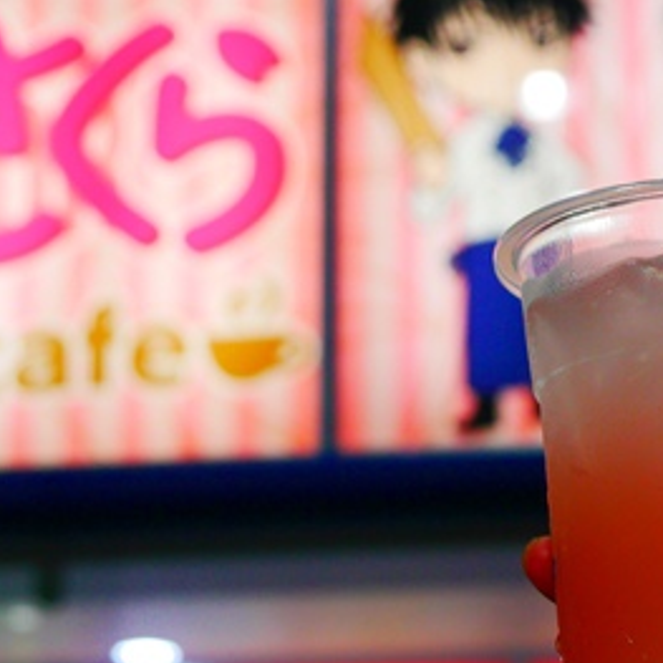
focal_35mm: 125
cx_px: 497
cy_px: 425
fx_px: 2709
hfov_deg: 13.9
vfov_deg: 13.9
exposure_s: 1/60
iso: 500
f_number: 5.4
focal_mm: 29
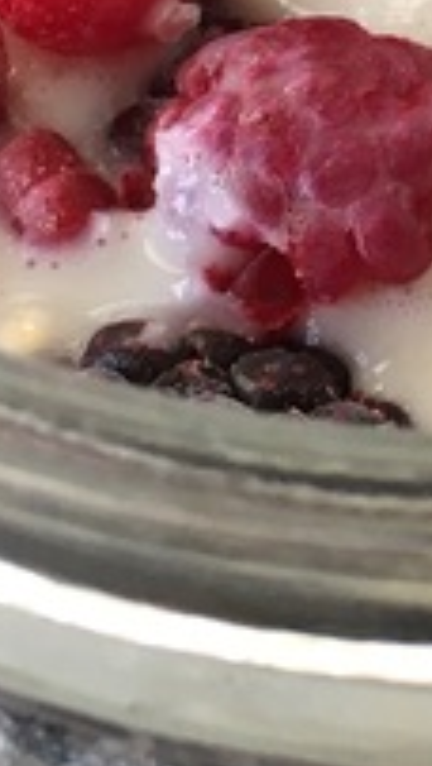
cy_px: 27
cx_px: 701
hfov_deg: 7.4
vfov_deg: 13.3
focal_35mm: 160
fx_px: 3250
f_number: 2.2
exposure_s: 1/33
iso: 25
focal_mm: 4.15
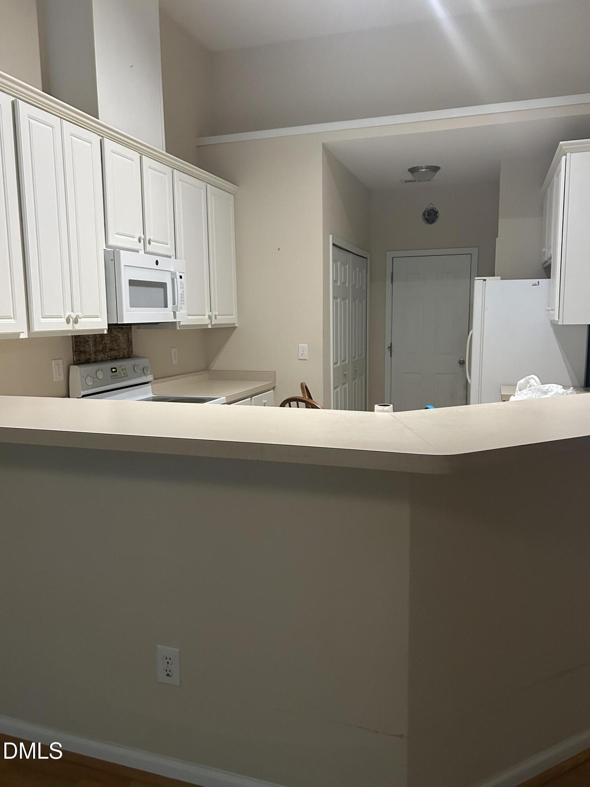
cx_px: 295
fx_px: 591
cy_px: 394
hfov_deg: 53.1
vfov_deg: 67.3
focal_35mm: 26
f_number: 1.5
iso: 400
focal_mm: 5.7
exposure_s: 1/40
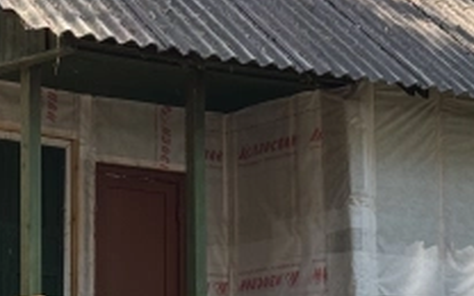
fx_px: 1976
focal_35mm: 153
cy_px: 175
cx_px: 203
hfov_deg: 13.7
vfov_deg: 8.6
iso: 64
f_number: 1.78
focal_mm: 6.76
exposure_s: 1/263
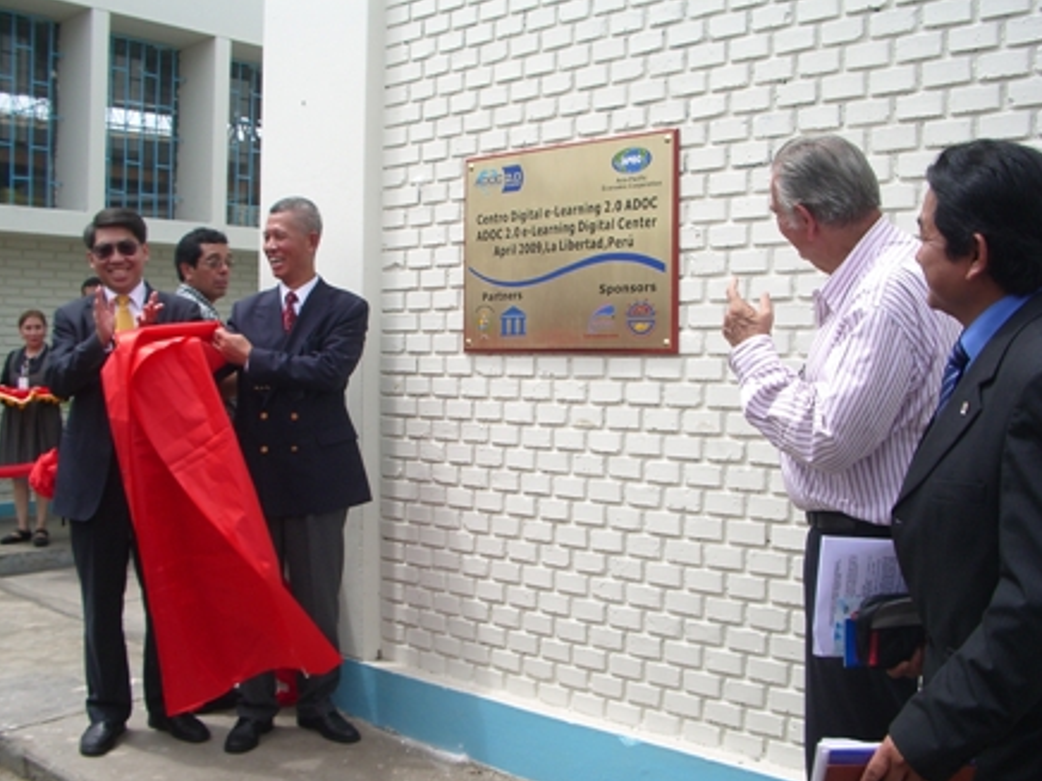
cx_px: 526
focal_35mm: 36
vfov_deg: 39.7
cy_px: 396
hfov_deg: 51.4
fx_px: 1084
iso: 80
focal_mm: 5.8
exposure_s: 1/400
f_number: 4.3
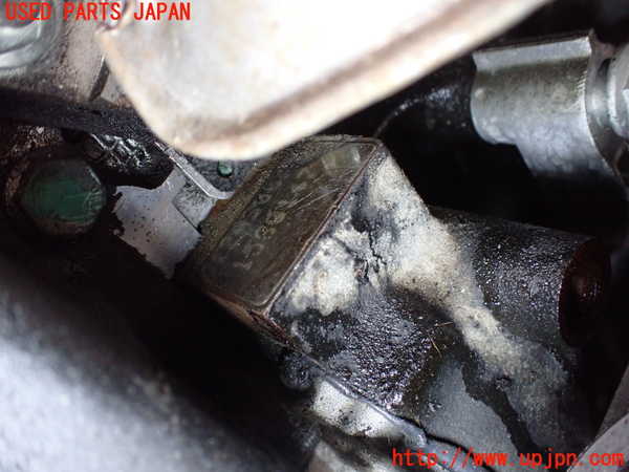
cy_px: 236
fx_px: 545
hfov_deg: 60.0
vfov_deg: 46.8
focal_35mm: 30
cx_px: 314
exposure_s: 1/50
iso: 800
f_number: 2.3
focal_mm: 5.4
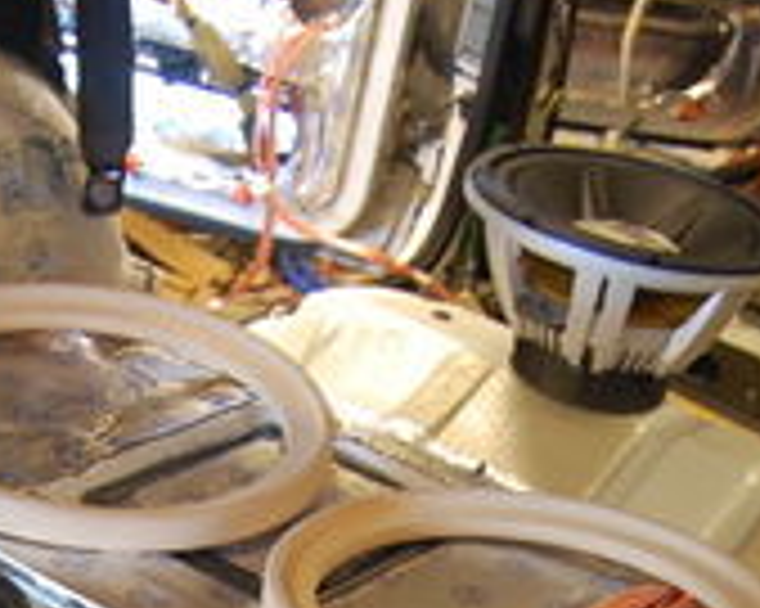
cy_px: 923
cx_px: 229
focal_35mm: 96
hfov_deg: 19.9
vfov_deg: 14.8
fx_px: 2158
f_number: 3.5
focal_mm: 18
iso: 900
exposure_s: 1/8
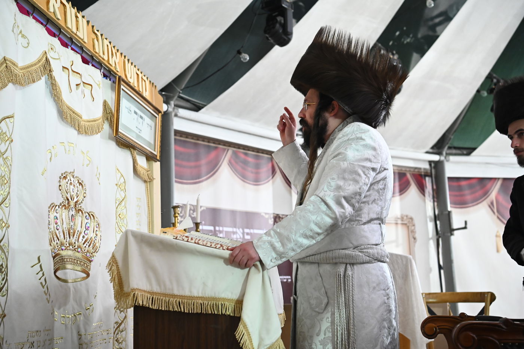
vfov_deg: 27.0
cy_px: 174
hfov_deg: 39.6
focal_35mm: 50
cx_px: 262
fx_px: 727
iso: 4000
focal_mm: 50
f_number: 4
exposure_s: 1/125
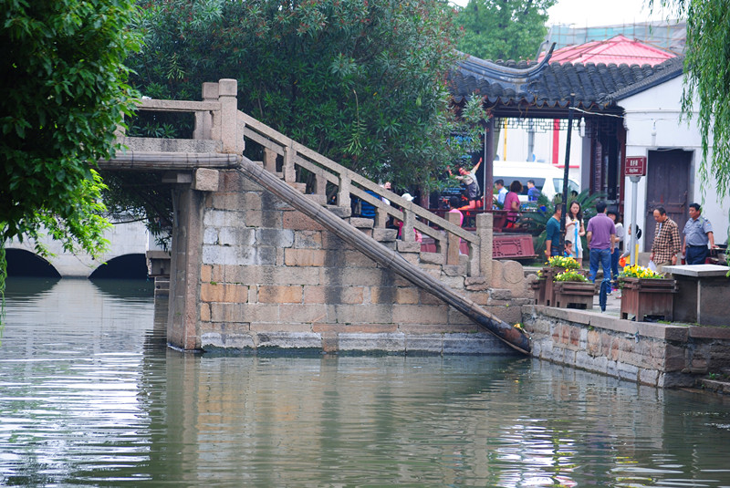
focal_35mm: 120
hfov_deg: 17.0
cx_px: 365
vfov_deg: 11.4
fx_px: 2435
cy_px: 244
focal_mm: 80
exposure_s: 1/100
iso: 100
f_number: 4.2
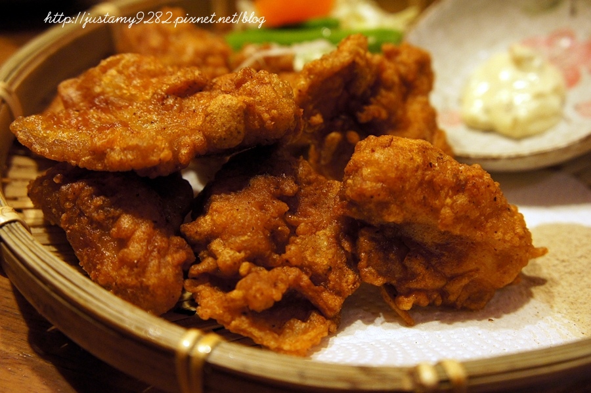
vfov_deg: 31.9
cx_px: 296
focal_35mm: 42
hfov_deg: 46.4
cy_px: 196
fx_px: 689
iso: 1600
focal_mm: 28
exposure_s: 1/30
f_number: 4.5
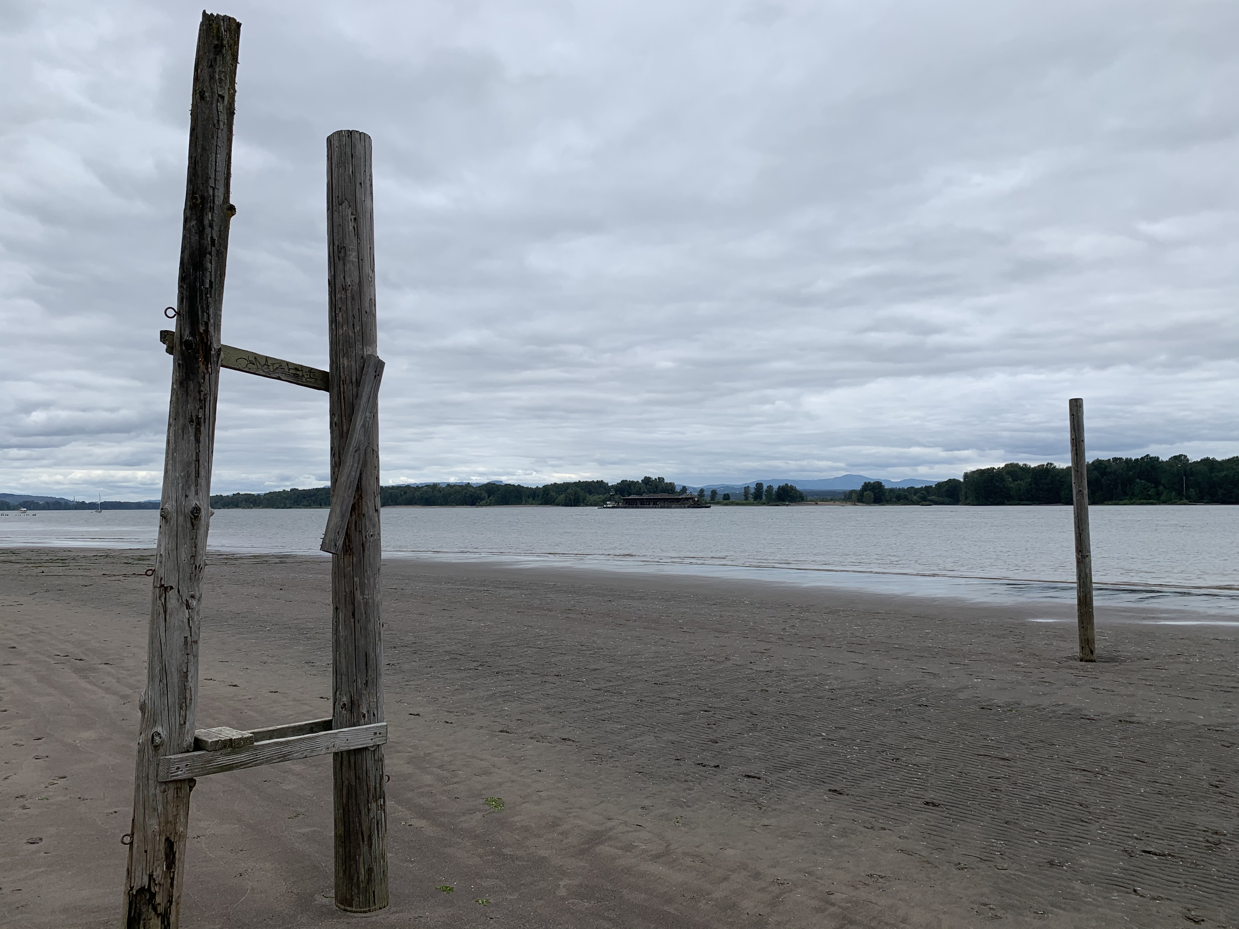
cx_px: 620
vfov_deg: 53.1
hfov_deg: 67.3
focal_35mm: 26
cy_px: 464
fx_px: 931
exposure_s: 1/1845
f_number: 1.8
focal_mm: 4.25
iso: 25
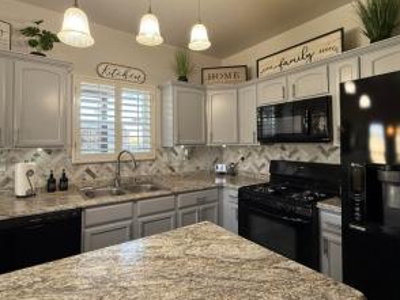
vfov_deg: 68.6
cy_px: 136
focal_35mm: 19
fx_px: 220
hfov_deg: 84.4
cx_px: 183
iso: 320
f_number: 2.2
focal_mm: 2.22
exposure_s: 1/120
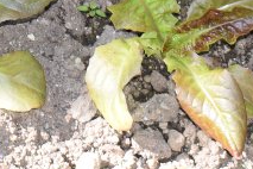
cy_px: -247
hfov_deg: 7.2
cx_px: -65
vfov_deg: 4.7
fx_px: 1980
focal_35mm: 282
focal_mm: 25
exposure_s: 1/125
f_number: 5.6
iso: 160
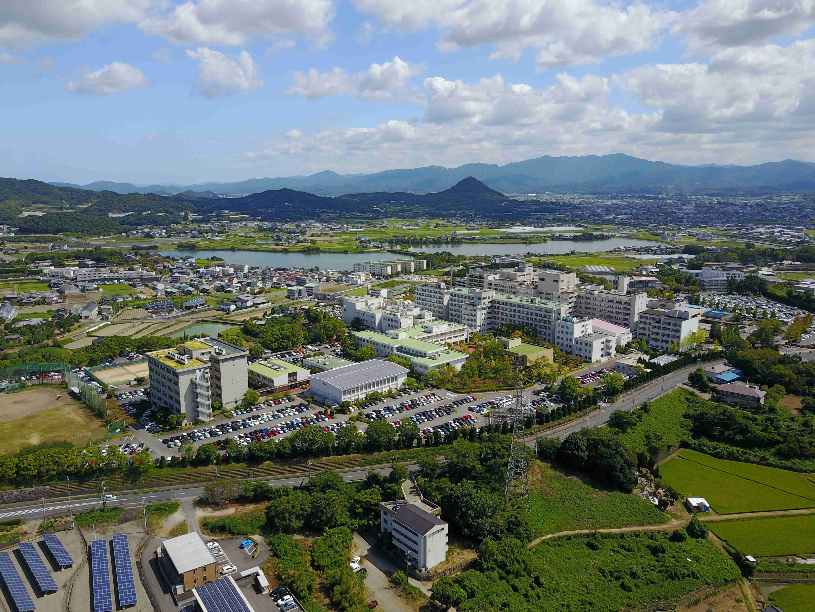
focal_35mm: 26
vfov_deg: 53.1
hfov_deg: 67.3
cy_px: 306
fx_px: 612
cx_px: 408
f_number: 2.2
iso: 100
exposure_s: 1/134
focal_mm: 4.73
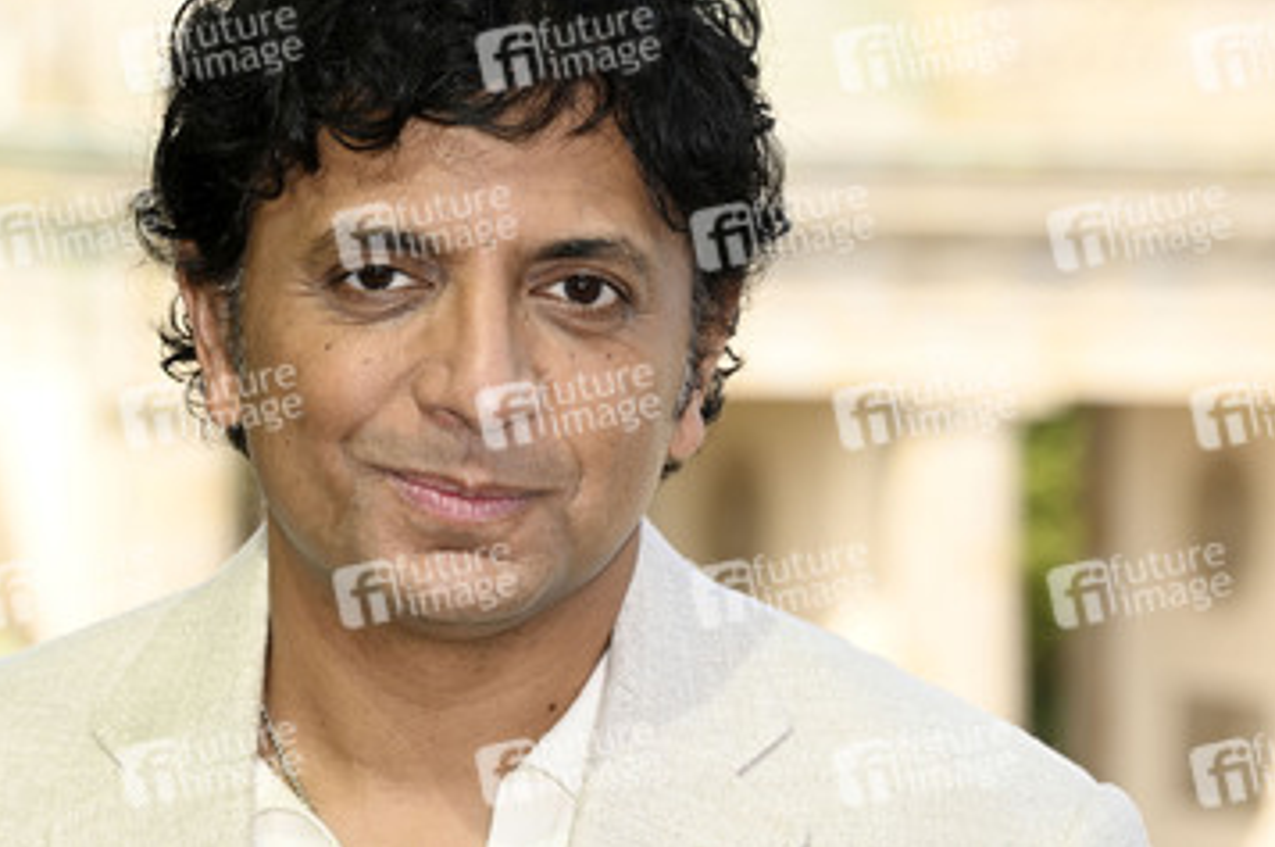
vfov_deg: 5.9
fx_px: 8276
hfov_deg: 8.8
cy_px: 318
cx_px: 473
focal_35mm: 234
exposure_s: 1/200
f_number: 11
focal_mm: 185
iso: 320
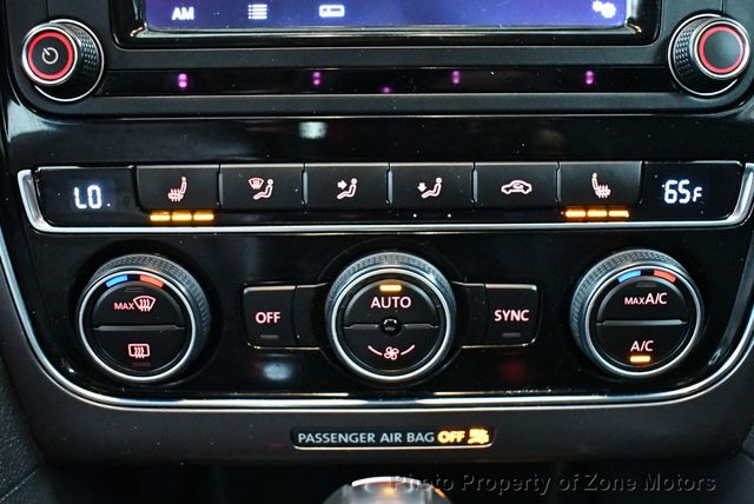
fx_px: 880
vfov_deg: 32.0
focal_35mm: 42
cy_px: 252
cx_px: 377
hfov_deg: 46.4
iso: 12800
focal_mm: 21
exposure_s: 1/60
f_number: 3.8
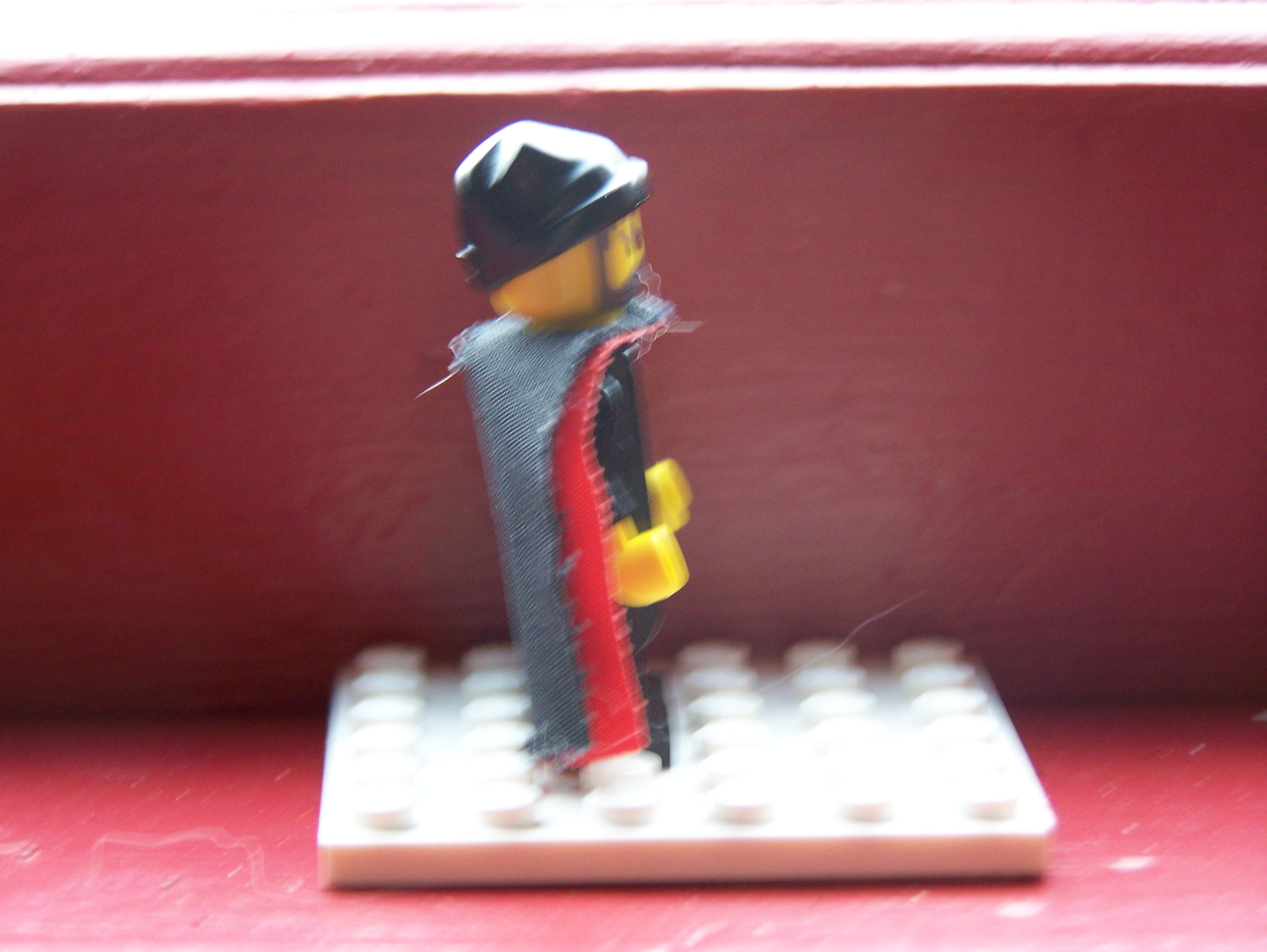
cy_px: 476
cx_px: 634
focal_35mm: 117
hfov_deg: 16.8
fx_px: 4285
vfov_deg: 12.7
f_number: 3.2
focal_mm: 19.4
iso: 160
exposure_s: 1/13
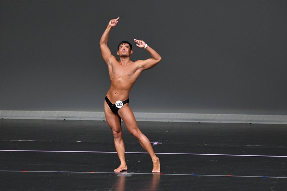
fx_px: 2271
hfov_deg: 7.2
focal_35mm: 285
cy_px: 96
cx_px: 144
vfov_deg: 4.8
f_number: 5.6
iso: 4000
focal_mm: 190
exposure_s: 1/400
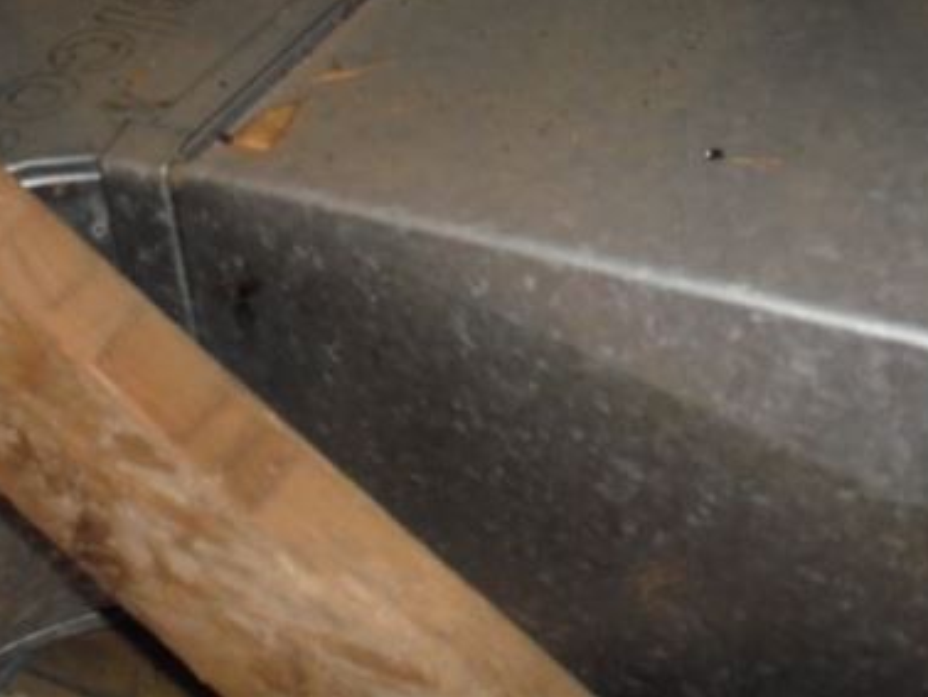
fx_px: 1555
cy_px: 167
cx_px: 332
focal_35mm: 58
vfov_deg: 24.9
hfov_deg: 33.0
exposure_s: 1/30
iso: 125
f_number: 3.5
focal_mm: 6.7
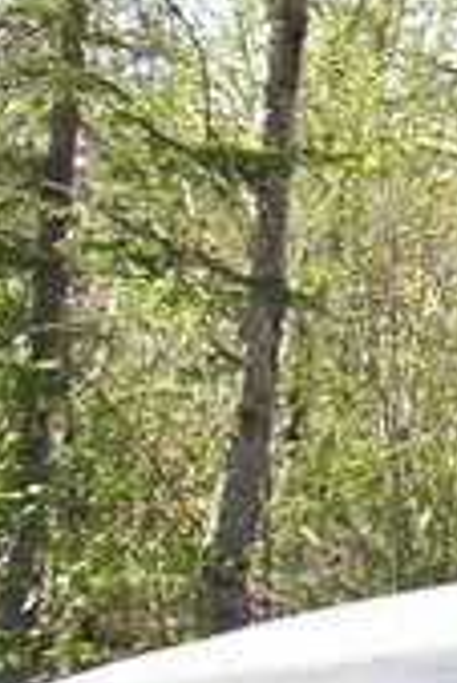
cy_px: 687
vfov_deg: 9.6
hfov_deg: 6.0
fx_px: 4028
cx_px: 1407
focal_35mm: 212
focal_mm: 5.77
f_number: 2.73
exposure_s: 1/242
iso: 100
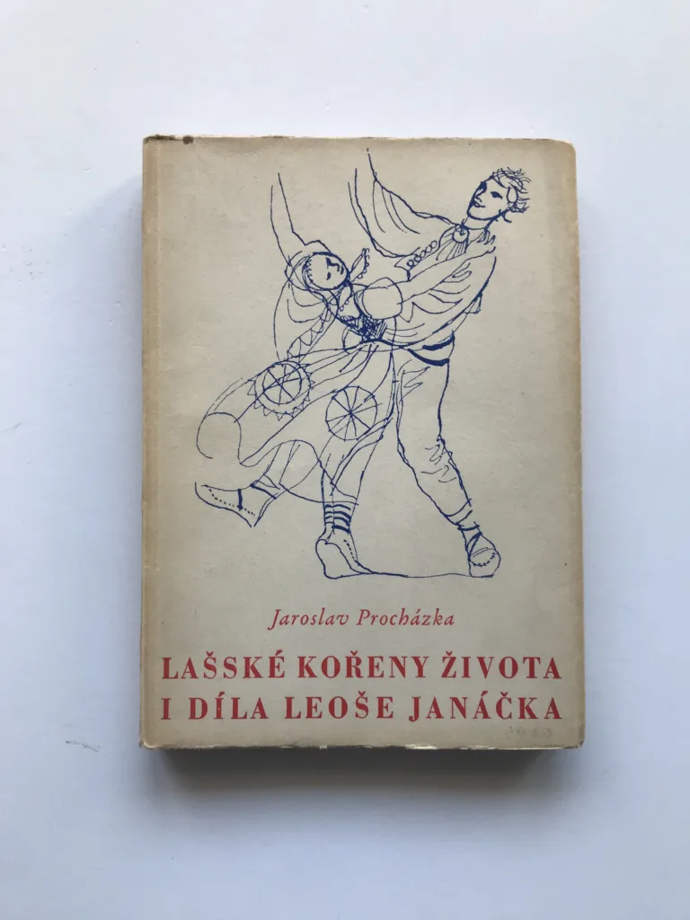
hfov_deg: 49.7
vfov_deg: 63.4
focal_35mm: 28
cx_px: 345
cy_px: 460
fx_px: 744
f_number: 1.8
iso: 40
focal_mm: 3.99
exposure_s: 1/100
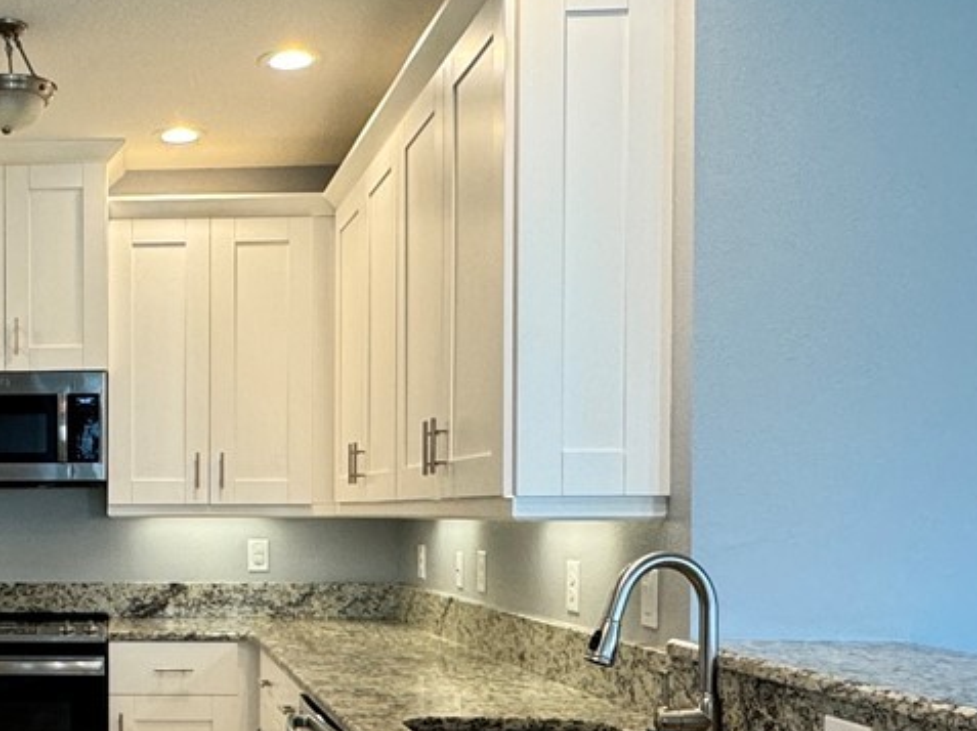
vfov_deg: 30.3
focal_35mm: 47
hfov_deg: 36.8
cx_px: 25
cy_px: 545
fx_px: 1326
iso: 160
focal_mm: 2.22
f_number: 2.2
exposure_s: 1/120
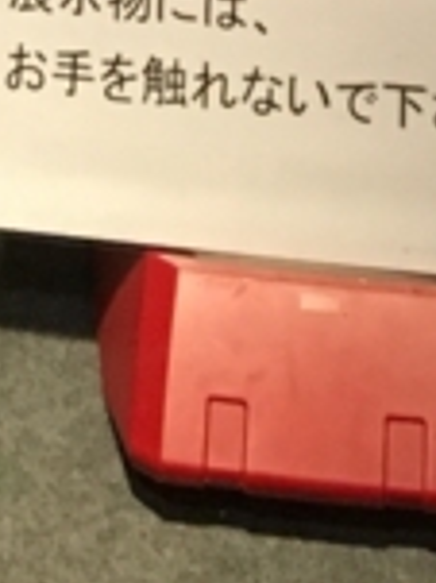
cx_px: -85
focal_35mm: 197
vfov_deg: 8.2
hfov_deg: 7.5
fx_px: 3313
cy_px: -1282
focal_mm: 4.15
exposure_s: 1/30
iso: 125
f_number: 2.2
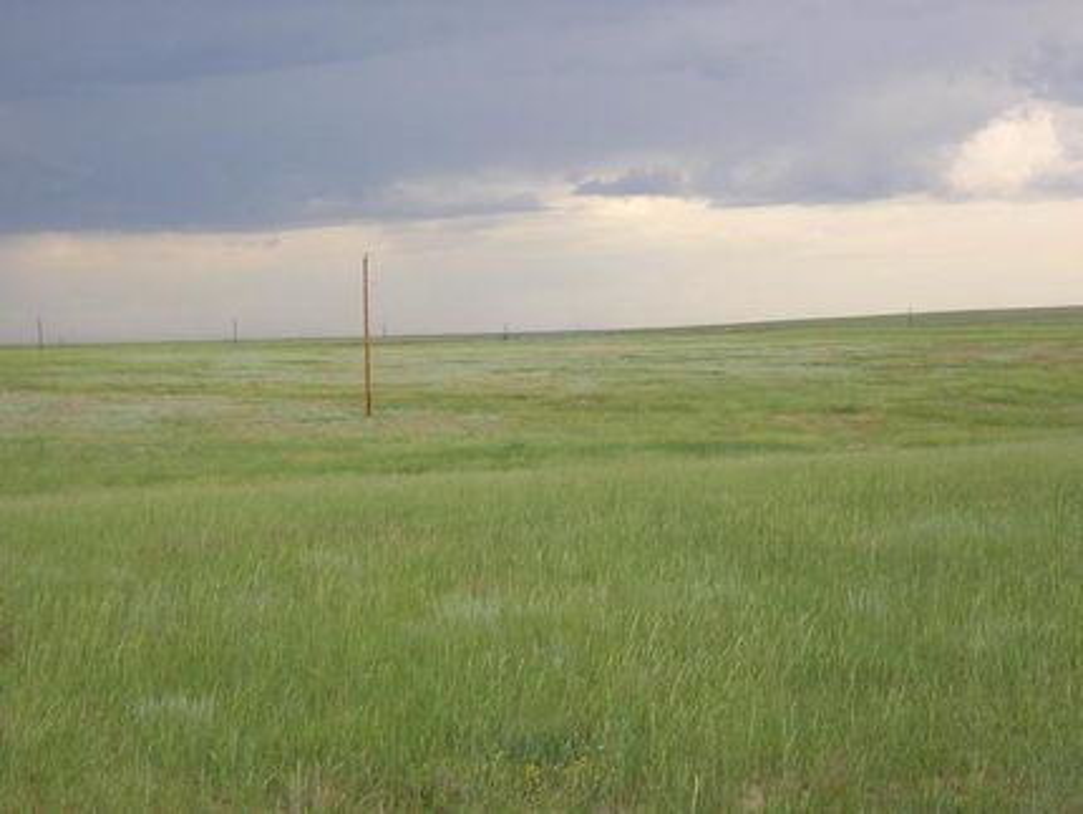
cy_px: 407
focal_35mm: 97
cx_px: 542
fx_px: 3036
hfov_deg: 20.2
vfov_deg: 15.3
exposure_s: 1/134
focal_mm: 12.6
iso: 100
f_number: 4.4
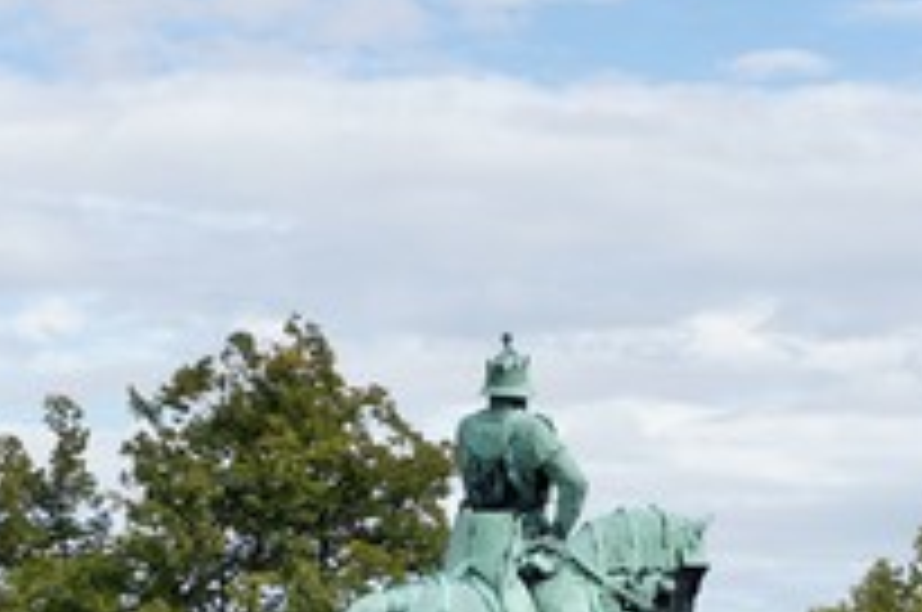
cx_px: 405
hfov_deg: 11.1
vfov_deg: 7.4
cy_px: 554
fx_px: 4734
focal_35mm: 185
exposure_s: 1/320
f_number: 9
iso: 200
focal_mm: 55
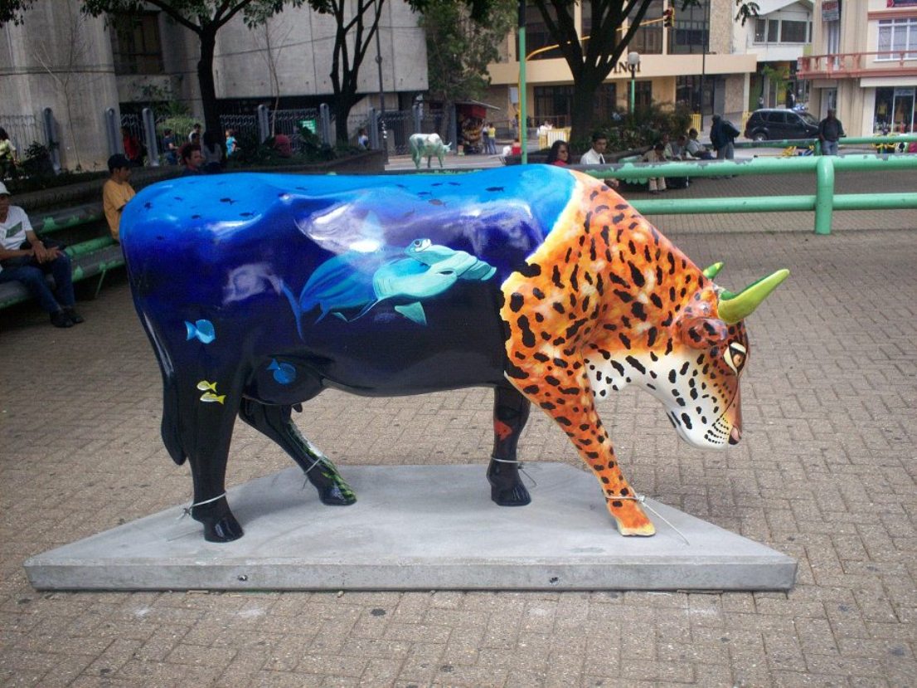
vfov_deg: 39.6
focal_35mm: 36
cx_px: 458
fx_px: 953
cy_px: 344
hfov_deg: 51.4
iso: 100
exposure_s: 1/264
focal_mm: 6
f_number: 4.5
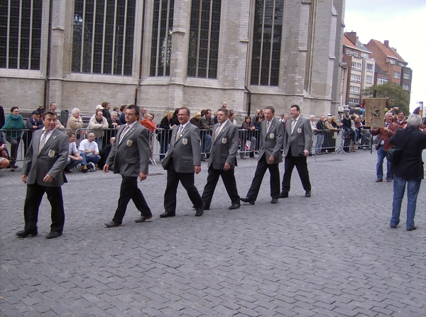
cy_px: 158
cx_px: 213
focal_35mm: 38
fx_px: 467
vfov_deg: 37.6
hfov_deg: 49.1
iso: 100
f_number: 2.9
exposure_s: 1/148
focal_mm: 6.4
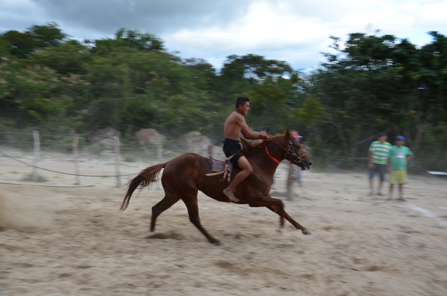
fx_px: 483
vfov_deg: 34.1
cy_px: 148
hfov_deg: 49.6
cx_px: 224
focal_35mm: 39
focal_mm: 26
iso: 200
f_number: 7.1
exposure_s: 1/200
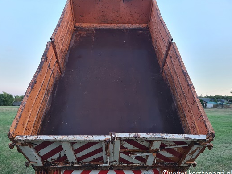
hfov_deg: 65.3
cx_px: 115
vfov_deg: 51.4
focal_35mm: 27
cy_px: 89
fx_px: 181
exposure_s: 1/50
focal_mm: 5.4
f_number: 1.8
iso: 125
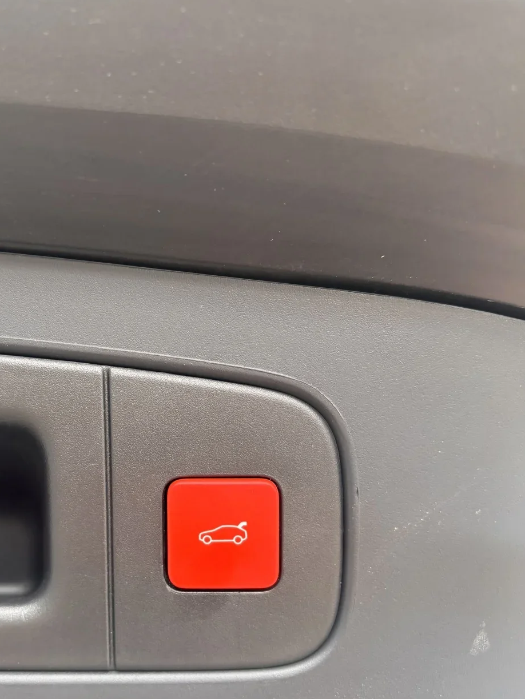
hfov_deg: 41.4
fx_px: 688
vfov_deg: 53.5
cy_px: 424
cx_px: 186
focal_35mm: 34
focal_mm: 5.96
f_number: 1.6
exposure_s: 1/62
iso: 125
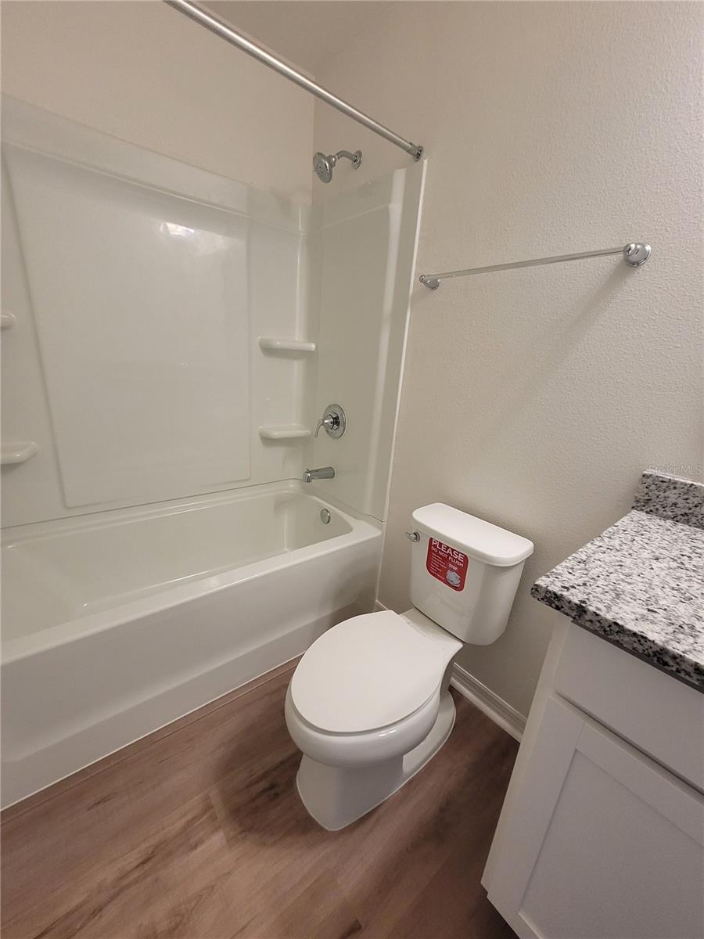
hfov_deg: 89.9
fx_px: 353
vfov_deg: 106.2
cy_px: 470
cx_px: 352
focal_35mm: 13
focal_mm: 1.74
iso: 160
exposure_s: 1/60
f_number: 2.2
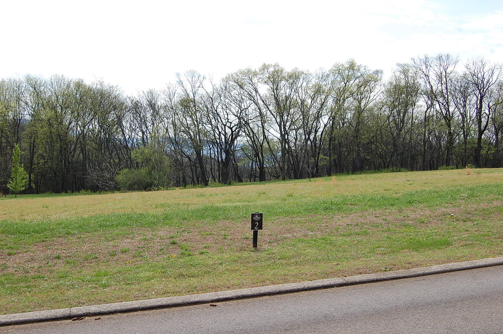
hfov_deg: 43.6
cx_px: 252
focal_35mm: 45
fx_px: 628
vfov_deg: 29.8
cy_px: 167
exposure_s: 1/320
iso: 200
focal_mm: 30
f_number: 9
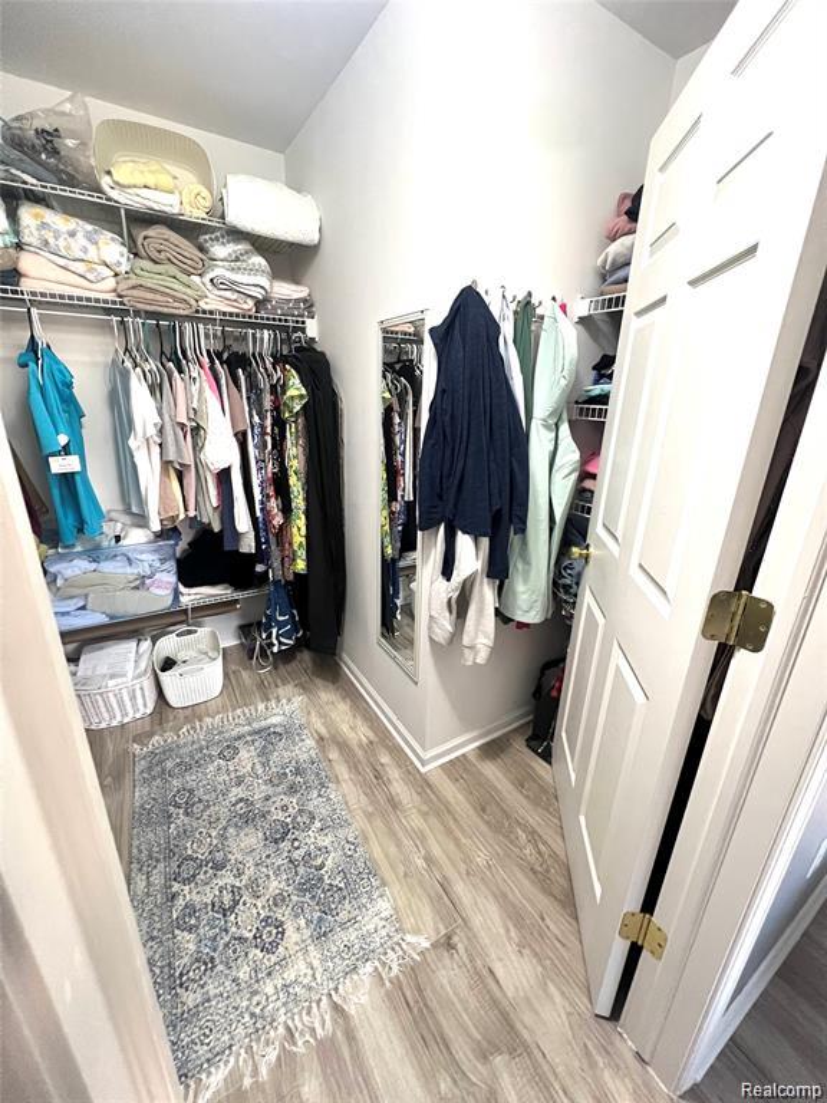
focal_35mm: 13
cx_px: 414
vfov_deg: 106.2
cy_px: 552
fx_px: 414
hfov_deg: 89.9
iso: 640
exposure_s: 1/60
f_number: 1.8
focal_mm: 1.57
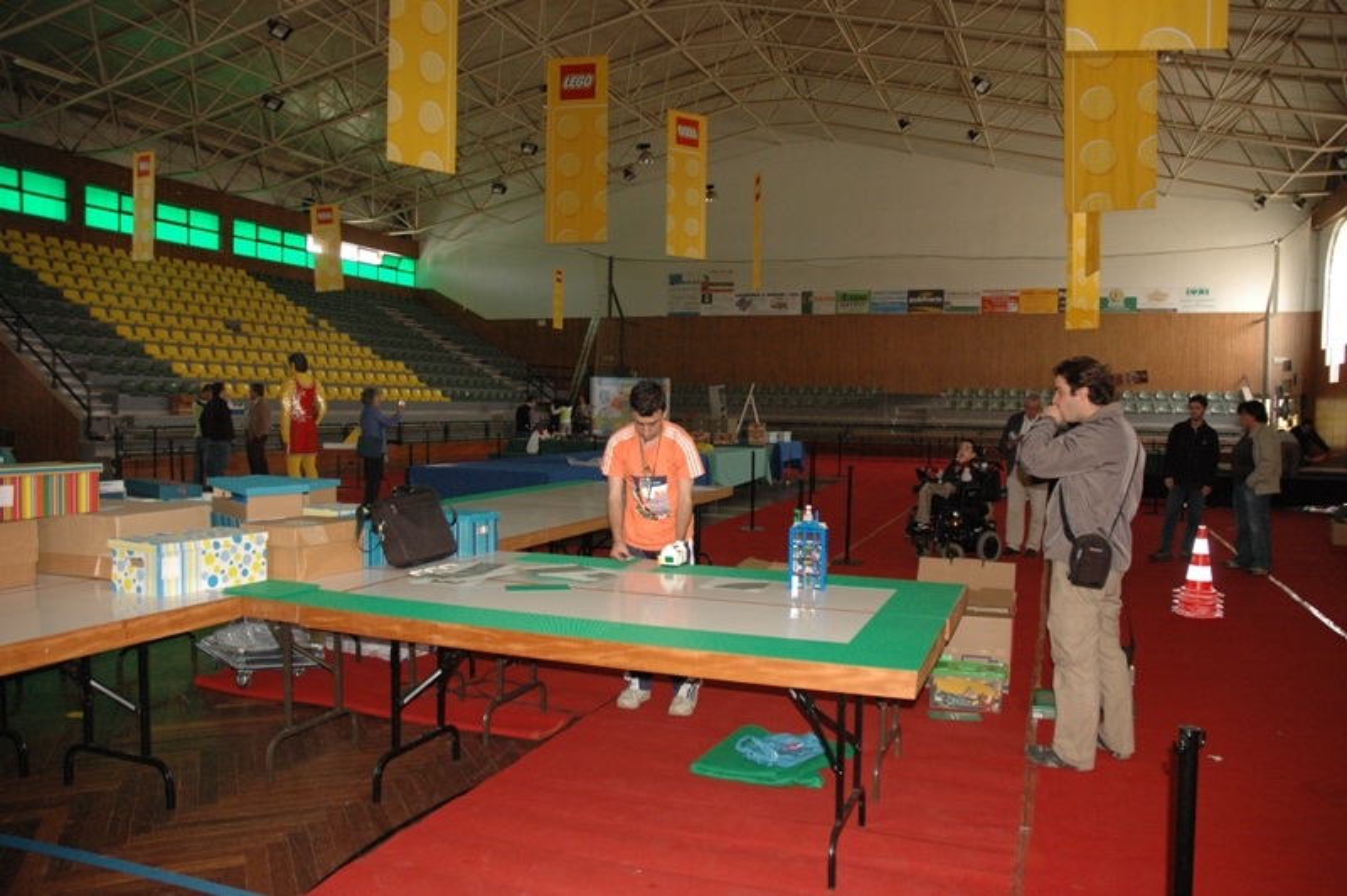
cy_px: 448
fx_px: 1009
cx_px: 674
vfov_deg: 47.9
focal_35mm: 27
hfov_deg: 67.4
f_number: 4
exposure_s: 1/60
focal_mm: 18
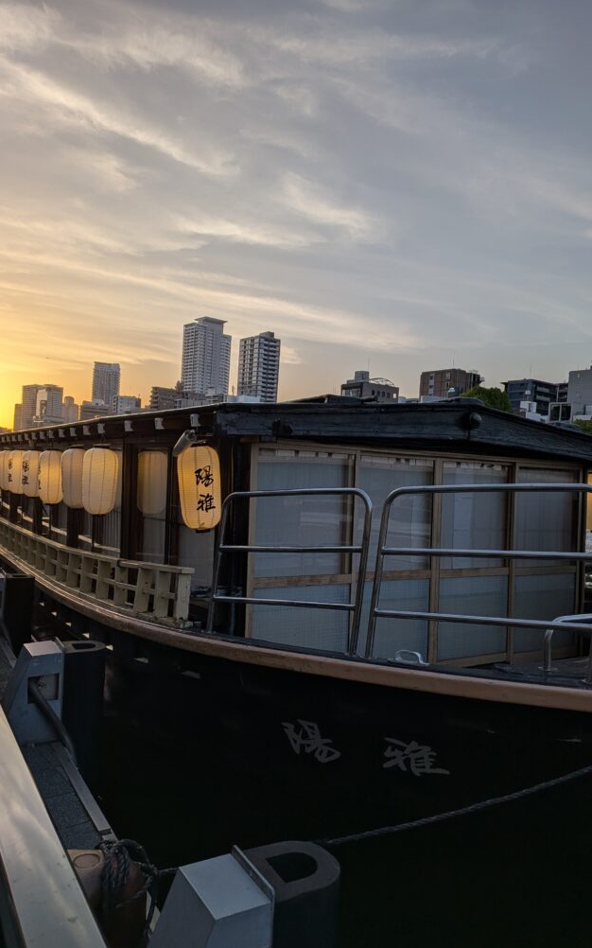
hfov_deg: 47.5
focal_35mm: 26
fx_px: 671
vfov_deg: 70.4
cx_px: 334
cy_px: 483
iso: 23
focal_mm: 4.53
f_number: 1.7
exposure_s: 1/1404
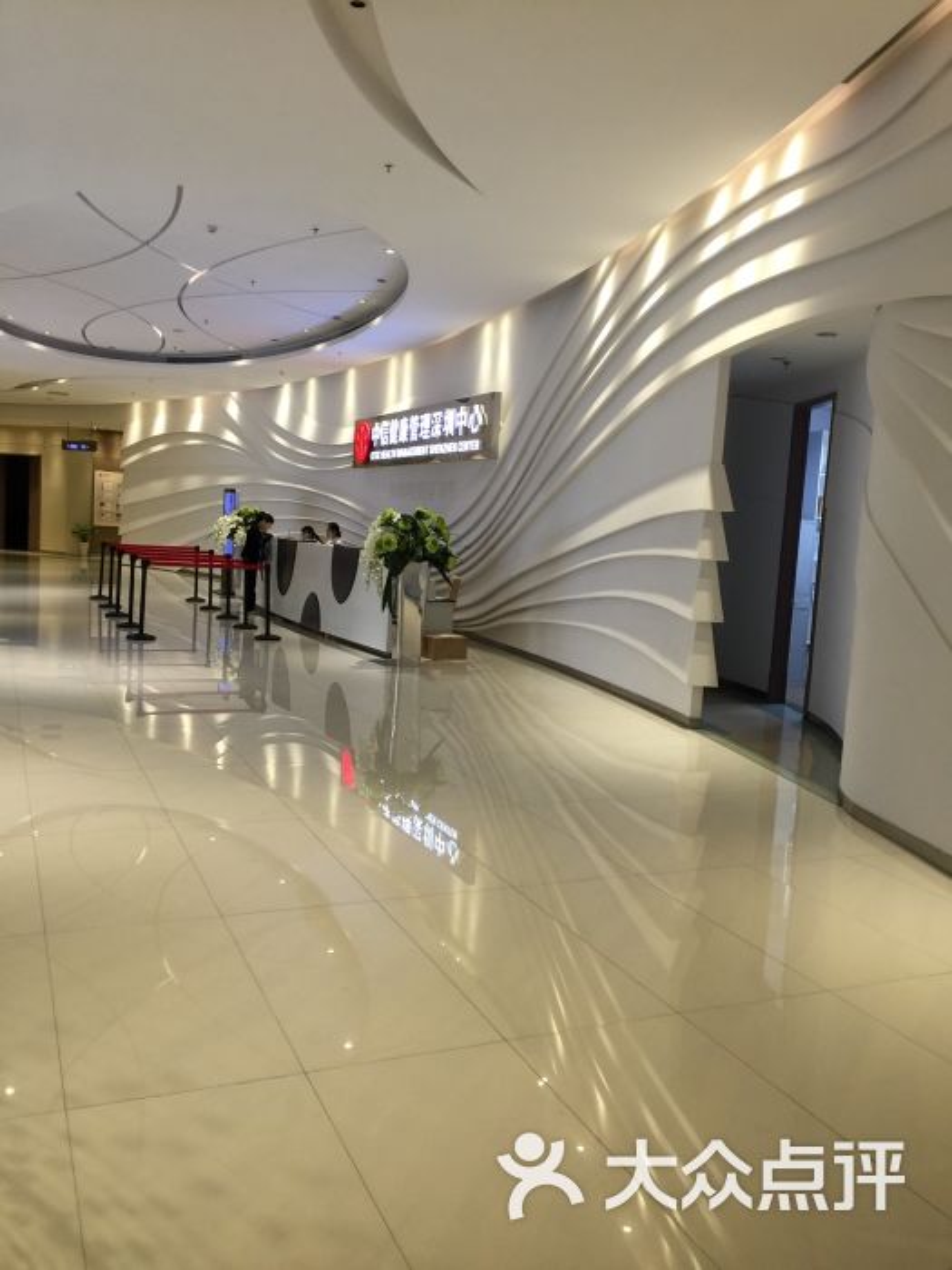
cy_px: 635
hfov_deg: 48.2
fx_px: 1063
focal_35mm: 29
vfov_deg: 61.7
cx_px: 476
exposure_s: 1/17
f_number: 2.2
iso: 50
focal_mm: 4.15
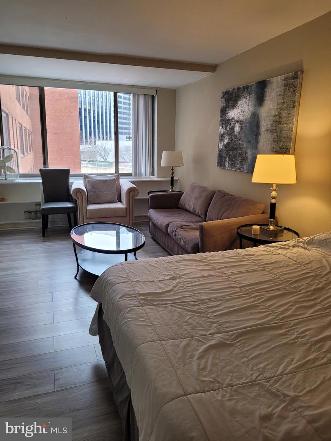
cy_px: 220
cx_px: 166
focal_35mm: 26
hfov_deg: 53.1
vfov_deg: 67.3
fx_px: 331
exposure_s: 1/120
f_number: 1.8
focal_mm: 5.4
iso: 160
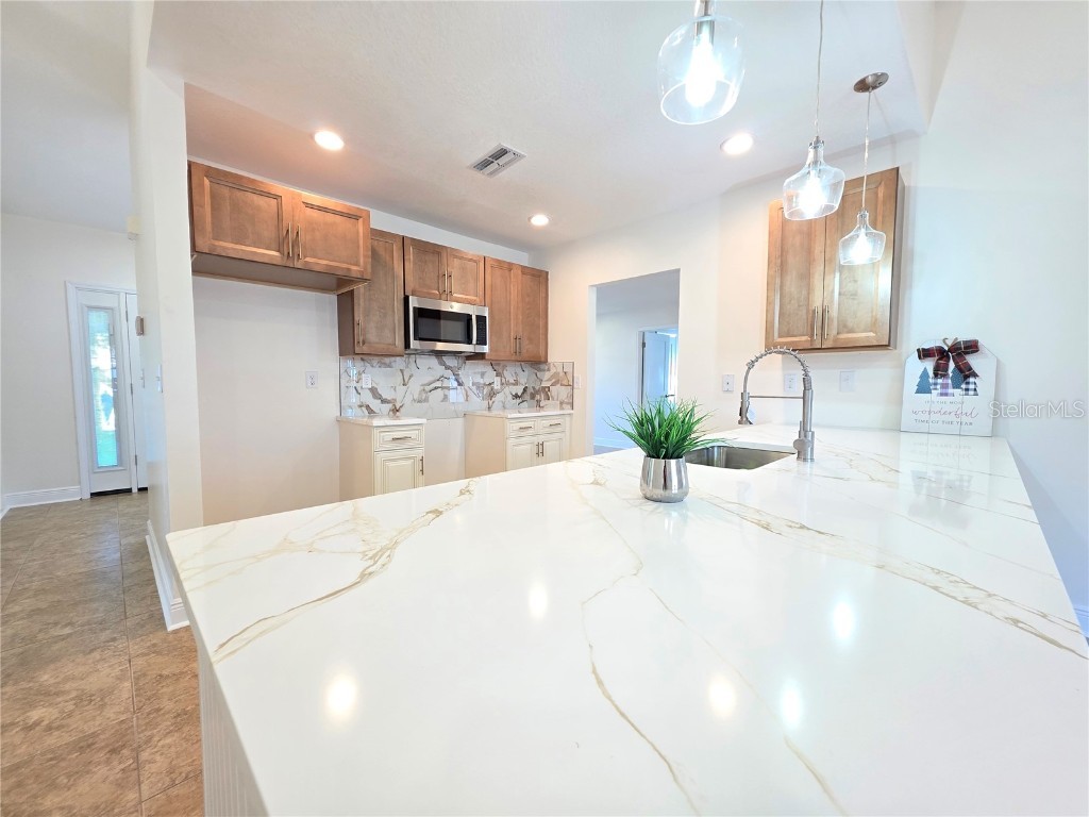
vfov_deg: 89.9
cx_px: 544
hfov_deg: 106.2
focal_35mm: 13
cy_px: 408
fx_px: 409
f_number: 1.9
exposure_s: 1/120
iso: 250
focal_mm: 2.2
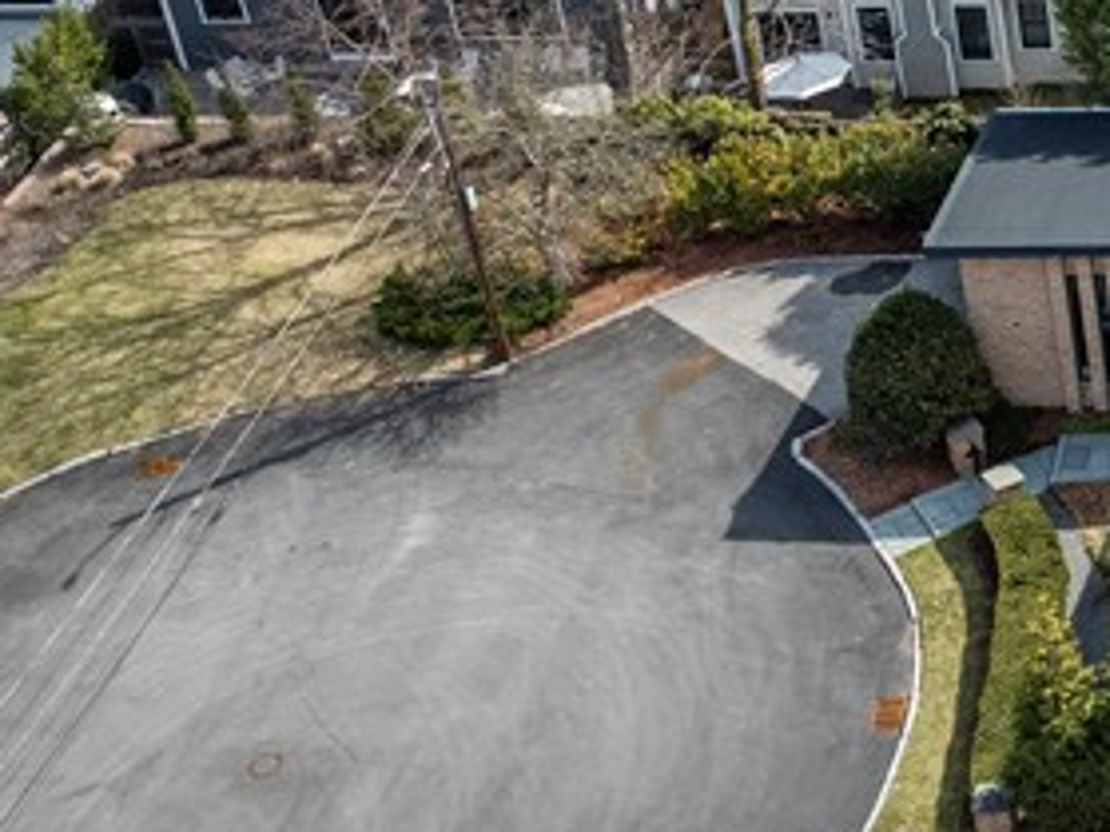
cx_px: 1659
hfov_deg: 19.4
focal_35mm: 88
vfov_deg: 16.7
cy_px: 247
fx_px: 2821
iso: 200
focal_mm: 12.29
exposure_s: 1/400
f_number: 4.5
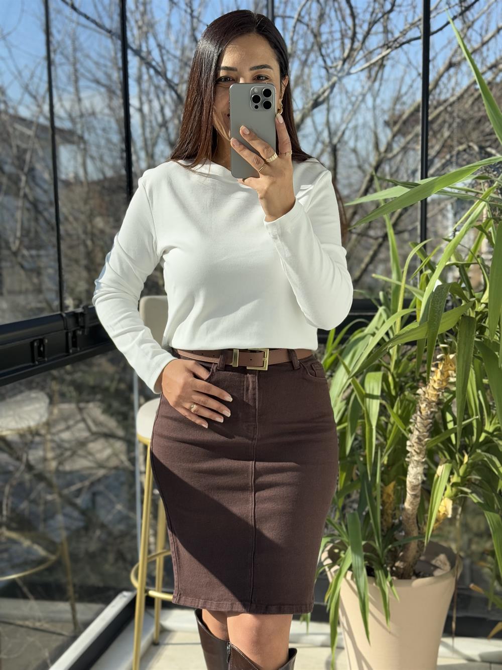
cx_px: 251
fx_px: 928
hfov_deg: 30.3
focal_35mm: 48
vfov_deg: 39.7
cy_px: 335
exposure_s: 1/1059
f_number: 1.78
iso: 64
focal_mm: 6.76
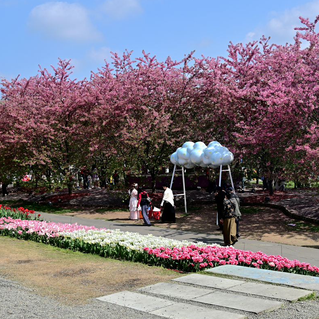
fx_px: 413
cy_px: 161
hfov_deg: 41.5
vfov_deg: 42.2
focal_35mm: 40
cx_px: 99
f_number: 8
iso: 100
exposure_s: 1/200
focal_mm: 30.5
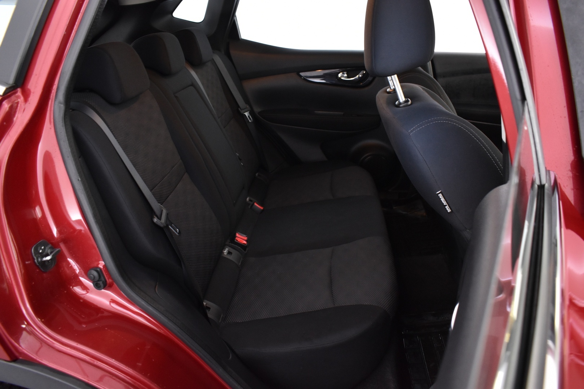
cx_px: 292
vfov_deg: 47.9
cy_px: 194
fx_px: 438
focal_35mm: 27
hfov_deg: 67.4
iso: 1250
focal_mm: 18
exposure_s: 1/8
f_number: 5
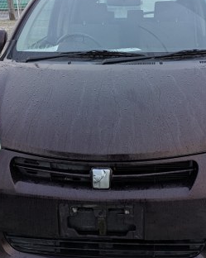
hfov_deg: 32.0
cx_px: 122
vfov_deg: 39.5
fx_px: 359
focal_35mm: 47
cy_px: 117
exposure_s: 1/177
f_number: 1.89
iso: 63
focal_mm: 5.43
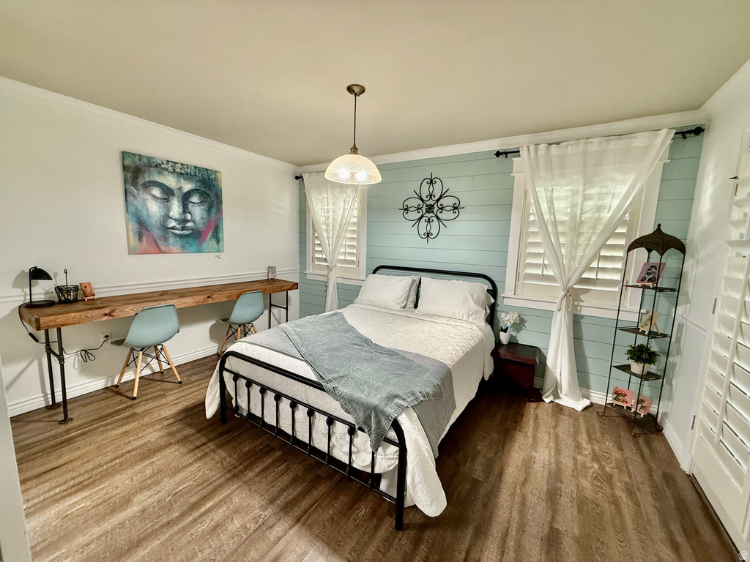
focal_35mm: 14
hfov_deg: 102.1
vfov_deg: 85.7
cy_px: 281
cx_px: 375
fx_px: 303
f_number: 2.2
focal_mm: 2.22
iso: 200
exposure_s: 1/120
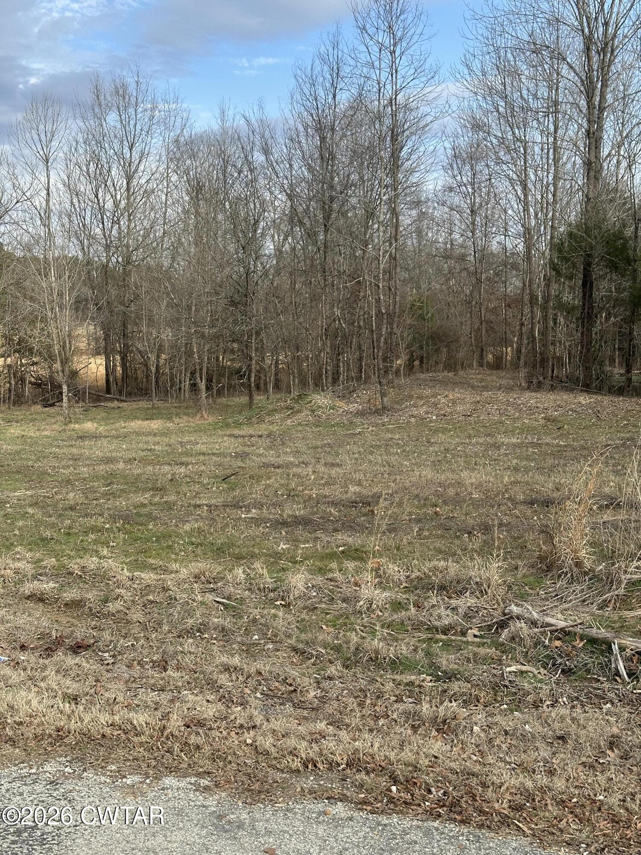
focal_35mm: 48
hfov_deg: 30.3
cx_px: 320
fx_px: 1185
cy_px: 428
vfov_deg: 39.7
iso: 64
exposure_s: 1/1475
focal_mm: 6.86
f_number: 1.78
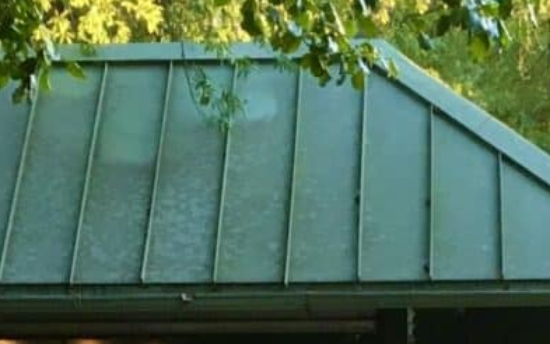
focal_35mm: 160
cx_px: 396
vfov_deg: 7.4
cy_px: 949
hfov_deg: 13.0
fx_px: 2399
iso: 40
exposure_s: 1/30
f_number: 2.2
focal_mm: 4.15
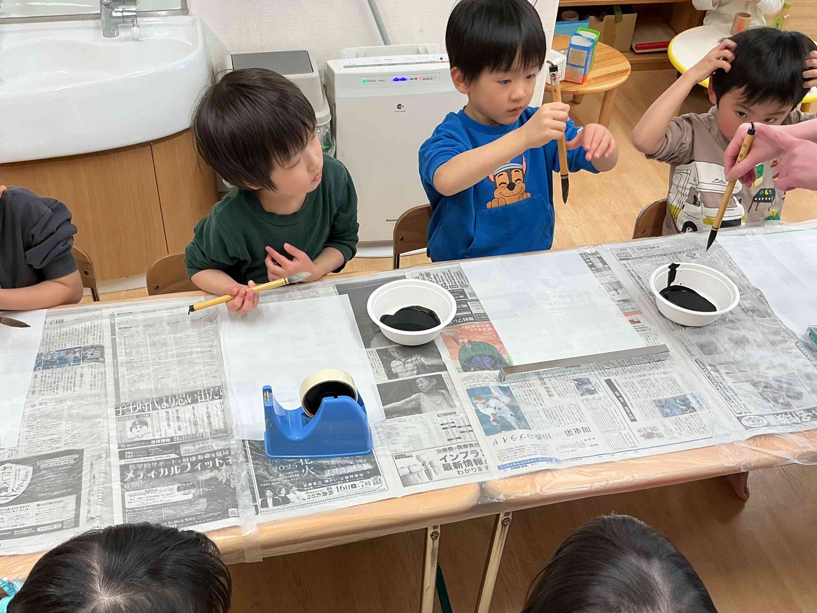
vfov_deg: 37.5
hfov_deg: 48.9
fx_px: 897
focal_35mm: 38
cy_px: 387
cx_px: 362
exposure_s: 1/60
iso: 40
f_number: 1.8
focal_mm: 3
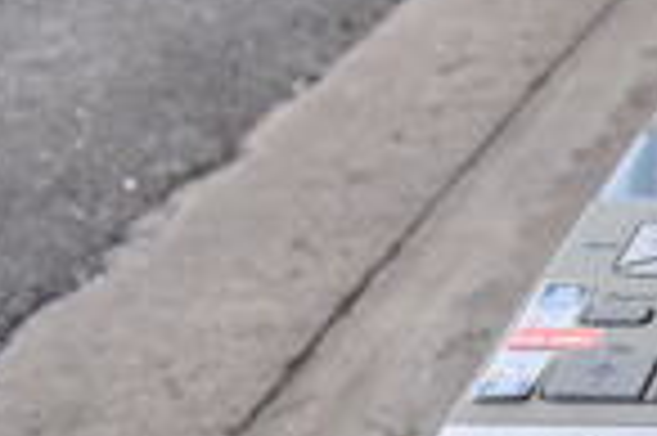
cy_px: 634
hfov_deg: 15.1
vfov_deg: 11.6
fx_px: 2060
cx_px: 1269
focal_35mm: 113
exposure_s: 1/200
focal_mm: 18
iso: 200
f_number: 6.3
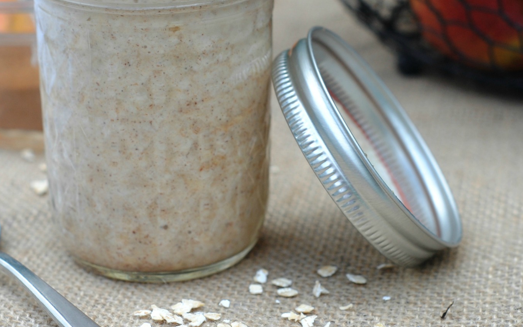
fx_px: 1739
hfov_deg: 17.1
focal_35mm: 122
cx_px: 247
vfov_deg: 10.7
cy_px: 112
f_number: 4
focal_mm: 50
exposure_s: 1/200
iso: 200
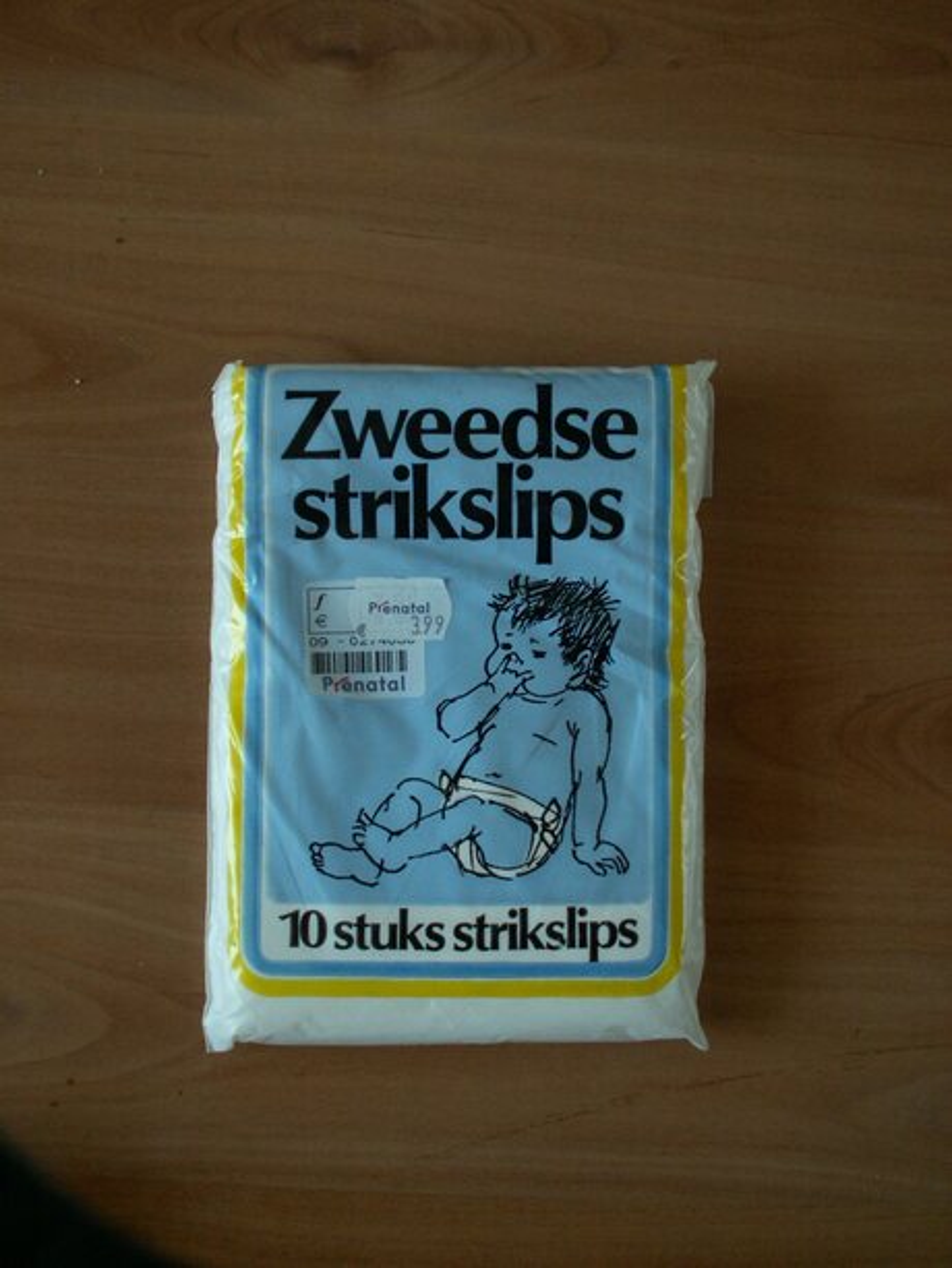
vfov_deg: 52.6
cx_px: 476
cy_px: 634
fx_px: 1283
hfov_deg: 40.7
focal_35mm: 35
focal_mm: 5.86
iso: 80
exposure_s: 1/40
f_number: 2.8
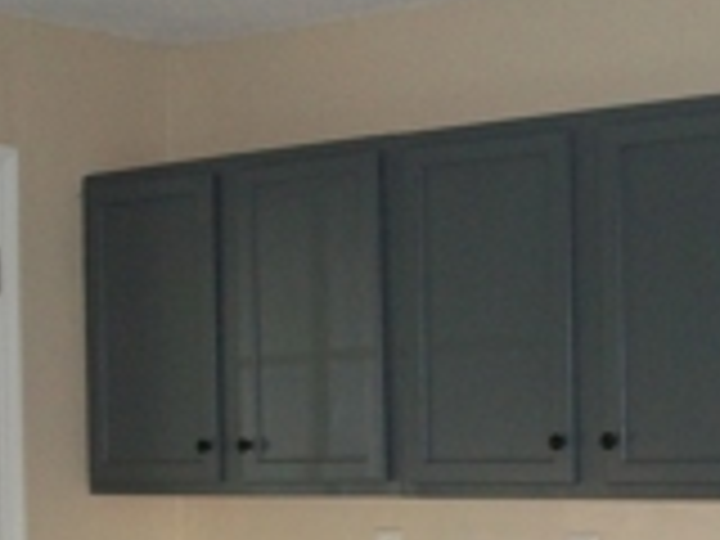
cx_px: 414
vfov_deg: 18.2
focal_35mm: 80
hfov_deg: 24.4
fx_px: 1664
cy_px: 468
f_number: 2.9
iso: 160
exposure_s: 1/30
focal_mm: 5.7
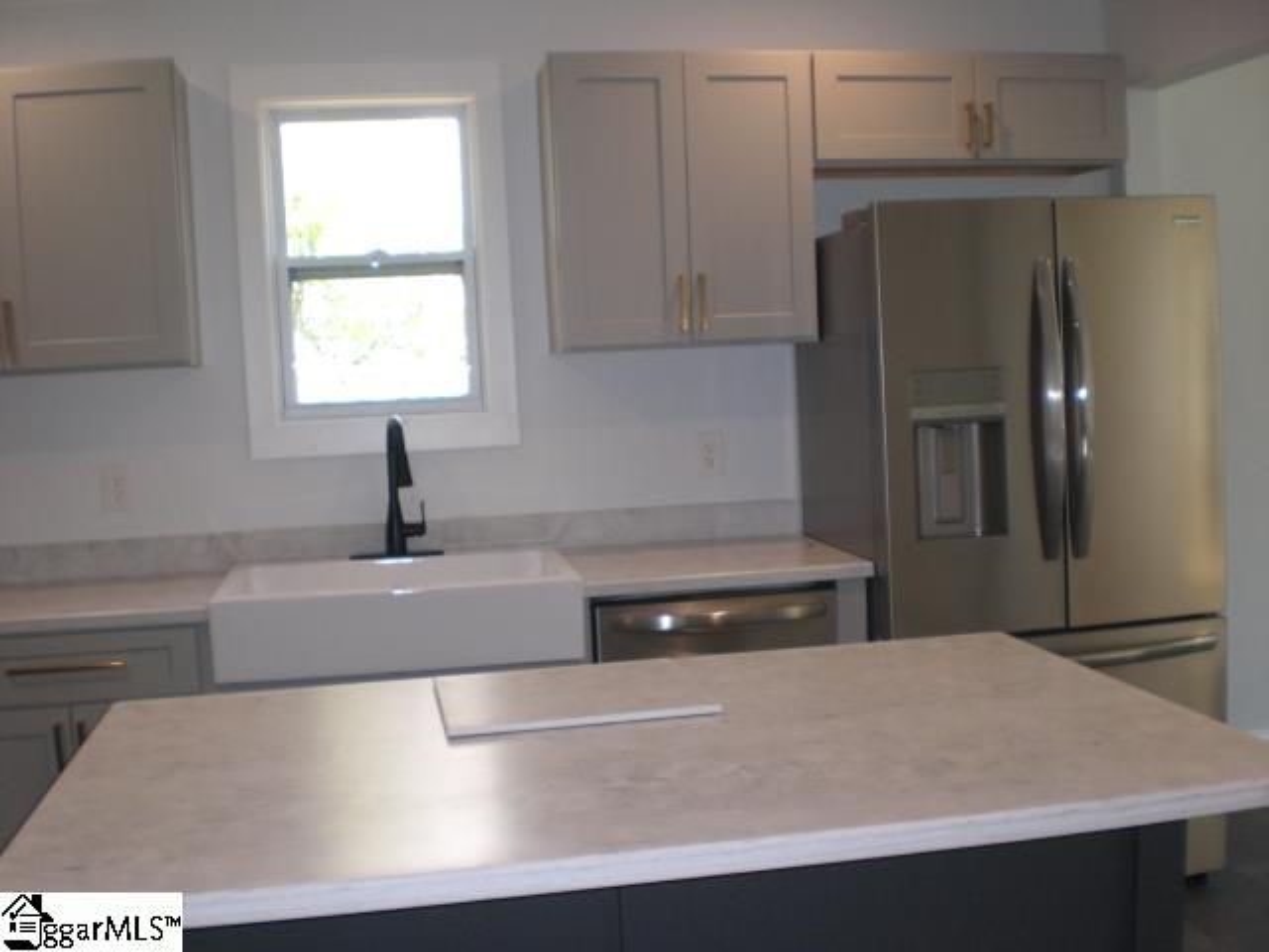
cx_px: 634
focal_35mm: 38
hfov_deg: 49.0
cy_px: 476
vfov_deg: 37.7
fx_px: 1393
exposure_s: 1/125
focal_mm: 6.3
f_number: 3.1
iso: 200
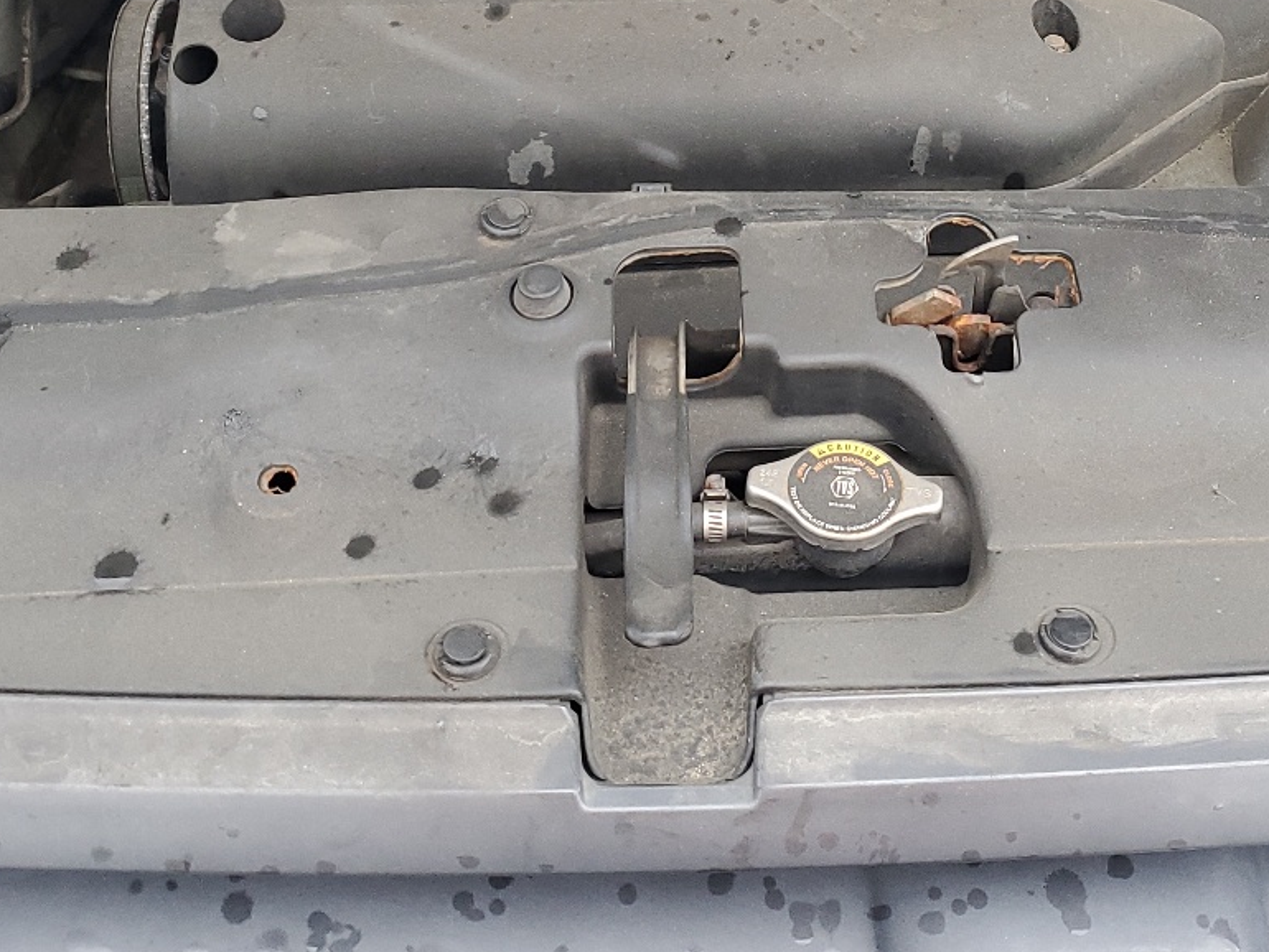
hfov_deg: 35.3
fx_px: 1980
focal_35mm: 54
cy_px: 28
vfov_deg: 25.8
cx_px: 799
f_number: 1.5
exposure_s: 1/120
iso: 91
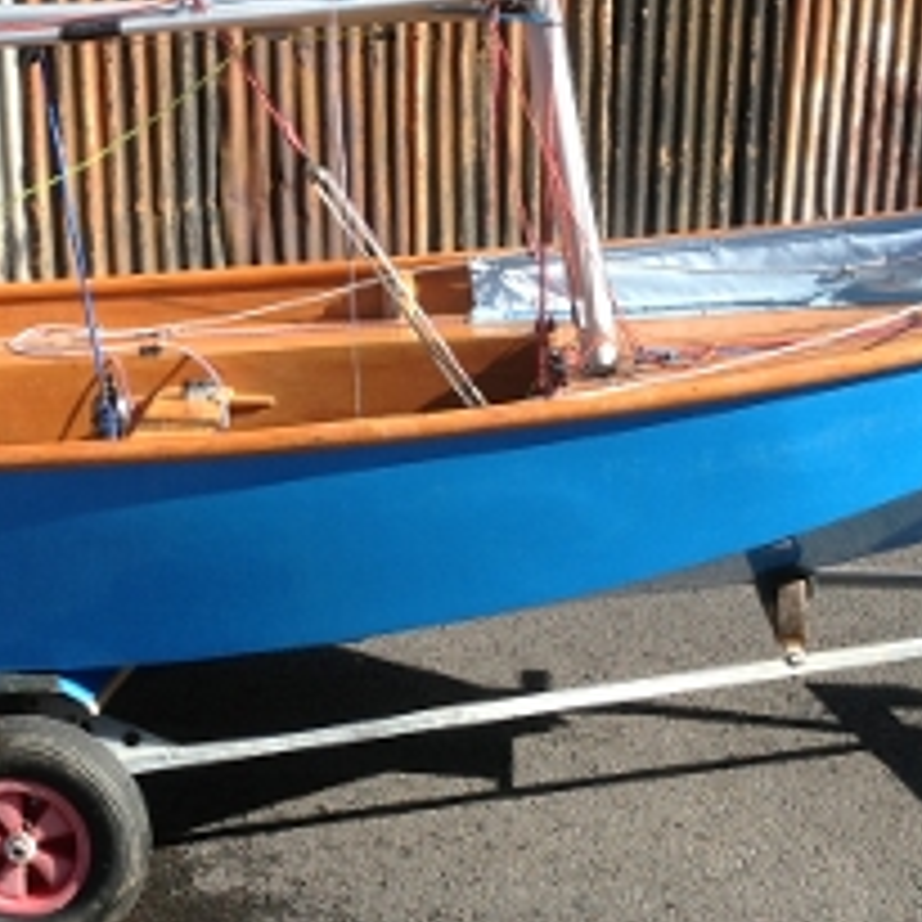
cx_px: 277
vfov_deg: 21.9
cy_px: 445
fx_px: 2381
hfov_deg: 21.8
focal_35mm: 79
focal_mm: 4.28
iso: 50
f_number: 2.4
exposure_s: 1/756
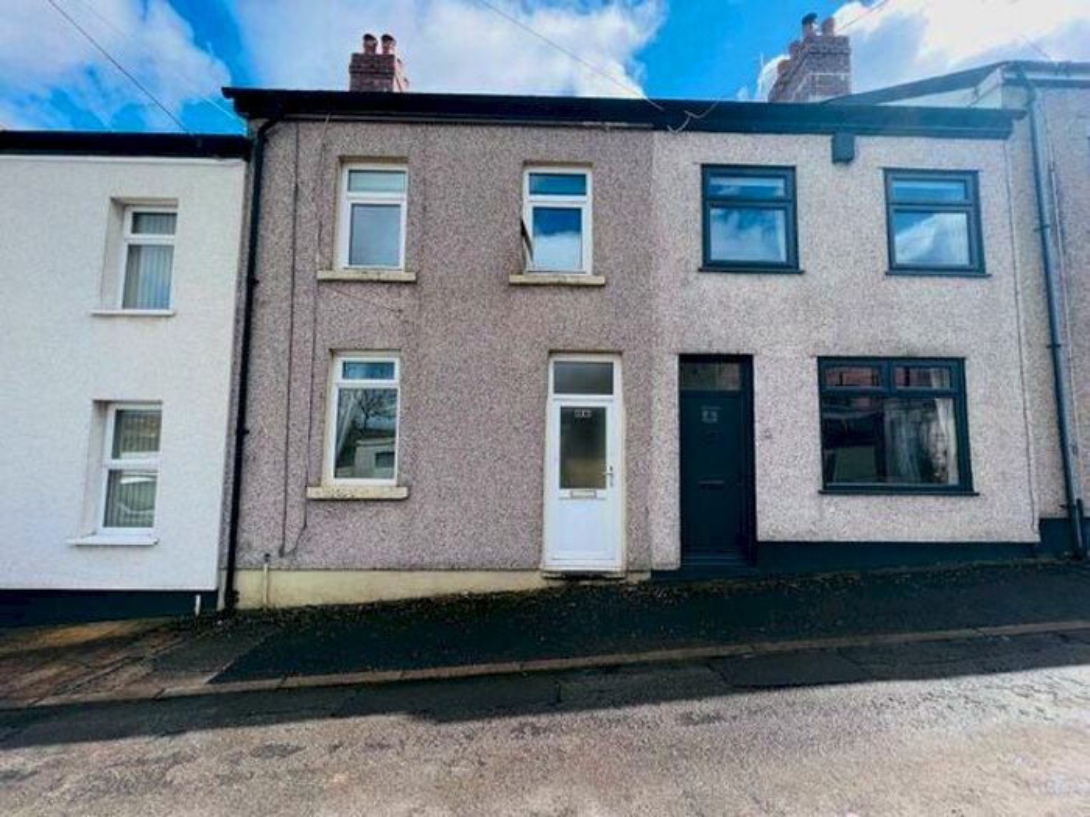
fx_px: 409
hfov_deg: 106.2
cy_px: 408
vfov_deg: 89.9
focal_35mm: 13
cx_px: 545
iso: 32
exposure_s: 1/834
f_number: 1.8
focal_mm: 1.57
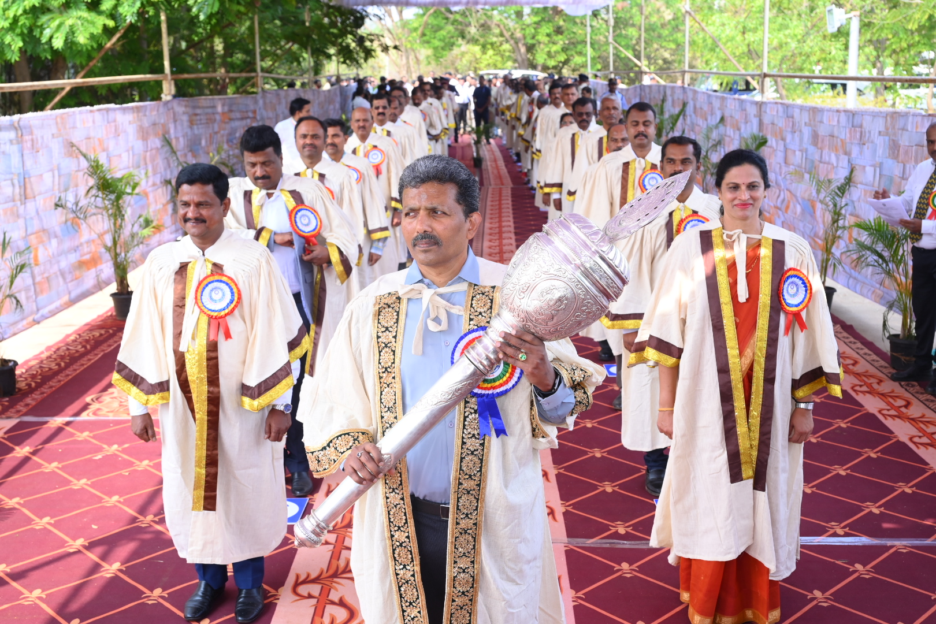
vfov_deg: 31.9
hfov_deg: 46.4
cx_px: 468
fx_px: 1092
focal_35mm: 42
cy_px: 312
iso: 500
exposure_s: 1/200
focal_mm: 42
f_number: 7.1
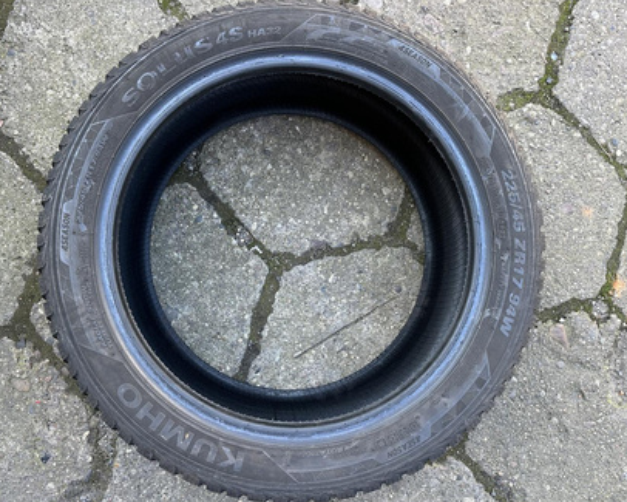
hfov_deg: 65.9
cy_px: 249
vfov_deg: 54.9
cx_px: 281
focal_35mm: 26
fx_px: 483
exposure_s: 1/121
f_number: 1.78
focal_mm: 6.86
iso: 125
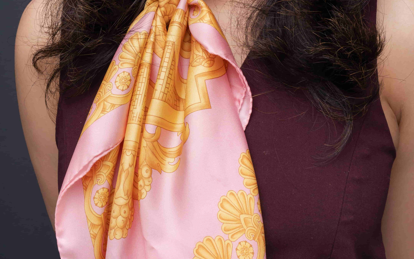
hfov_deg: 24.1
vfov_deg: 15.0
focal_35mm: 86
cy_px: 9
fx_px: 970
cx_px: 229
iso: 400
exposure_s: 1/160
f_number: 11
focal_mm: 40
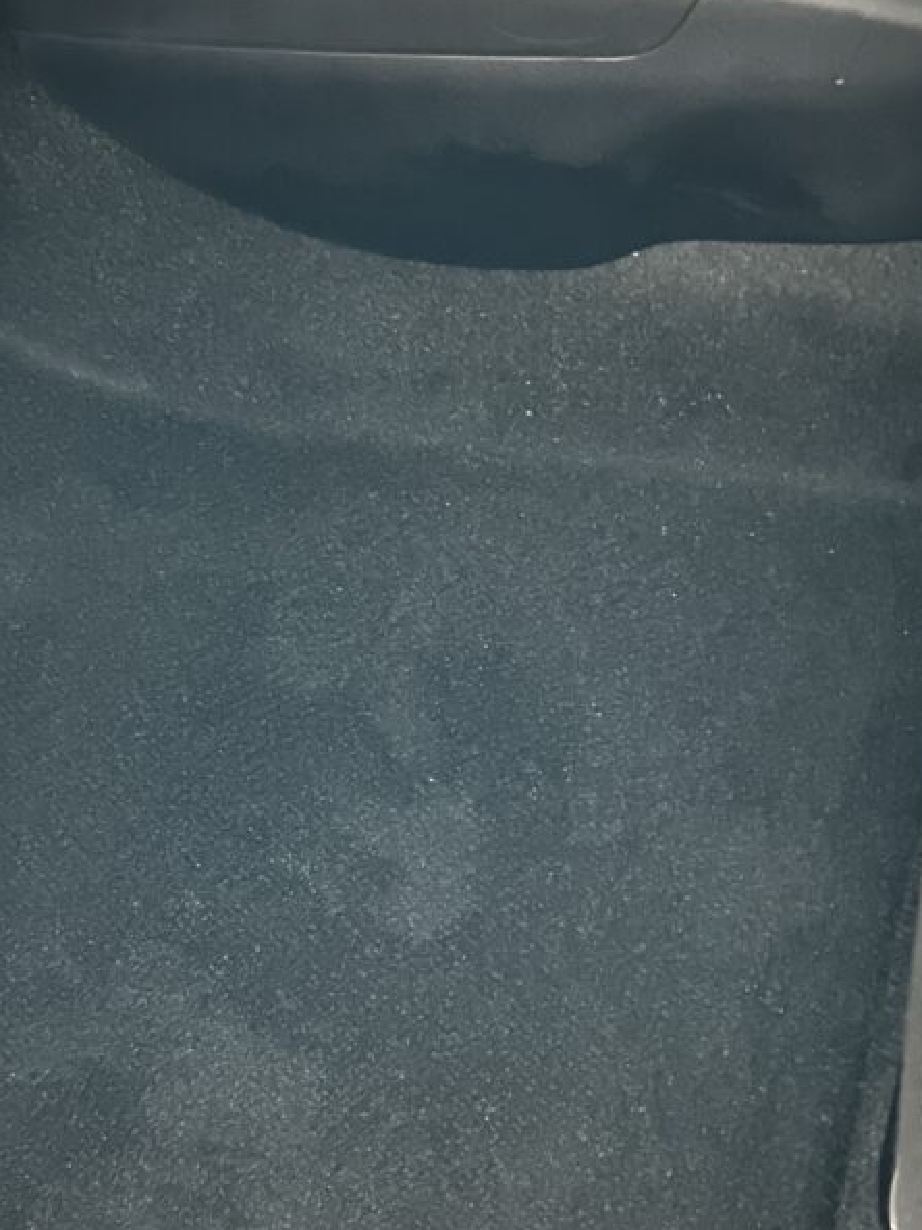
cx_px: 446
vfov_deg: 41.8
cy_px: 752
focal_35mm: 45
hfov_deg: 32.2
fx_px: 1598
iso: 2000
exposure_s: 1/9
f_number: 1.5
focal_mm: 5.7
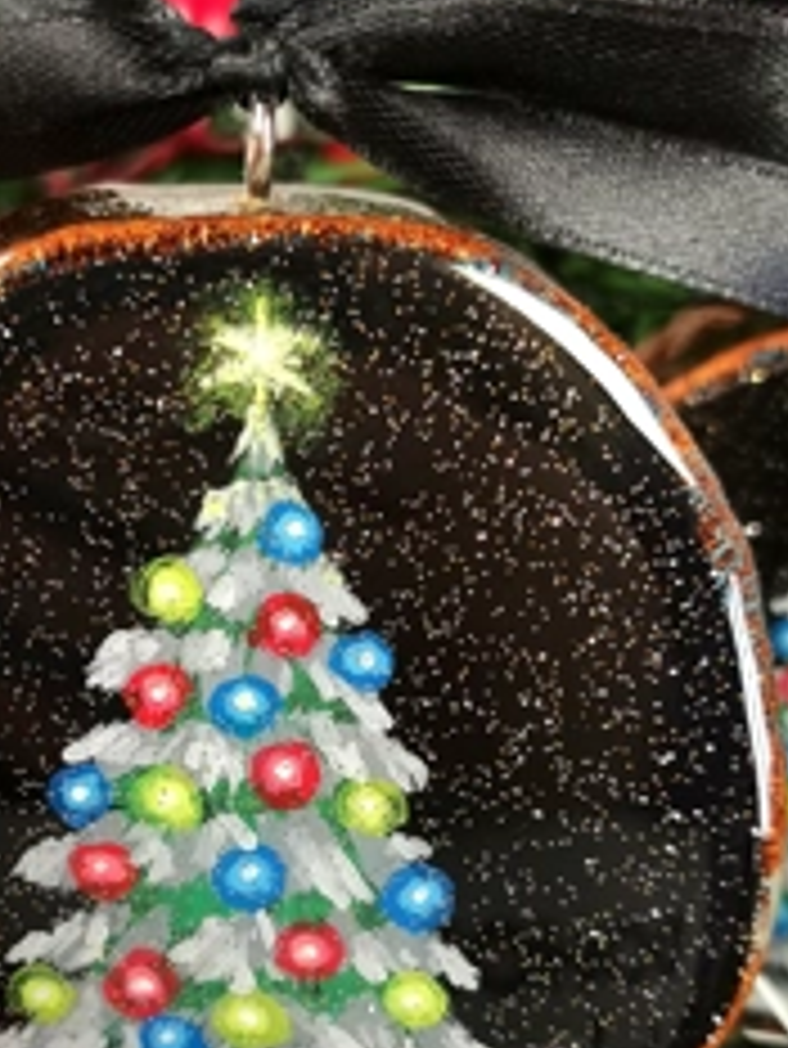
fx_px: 2062
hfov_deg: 21.5
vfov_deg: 28.4
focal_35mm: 68
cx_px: 239
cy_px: 666
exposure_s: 1/100
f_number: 1.6
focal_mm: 5.56
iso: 80
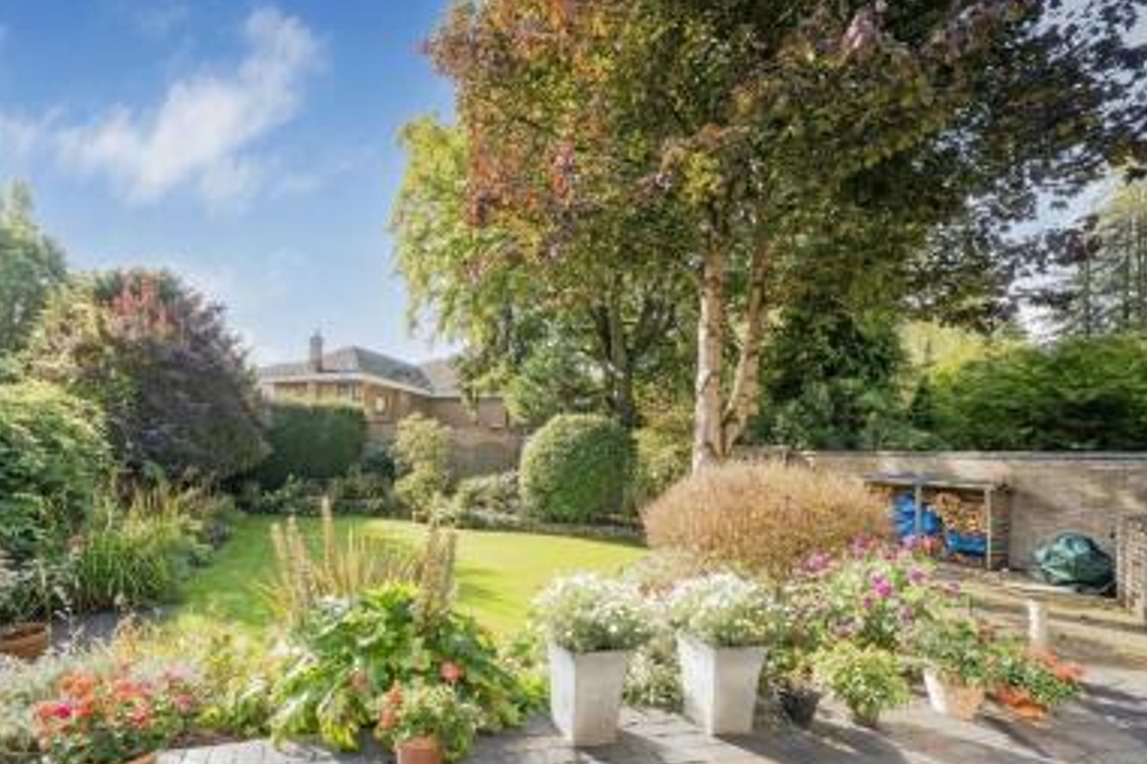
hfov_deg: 99.4
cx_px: 473
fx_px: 478
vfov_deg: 76.4
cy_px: 459
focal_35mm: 15
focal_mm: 12
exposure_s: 1/125
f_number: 8
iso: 500
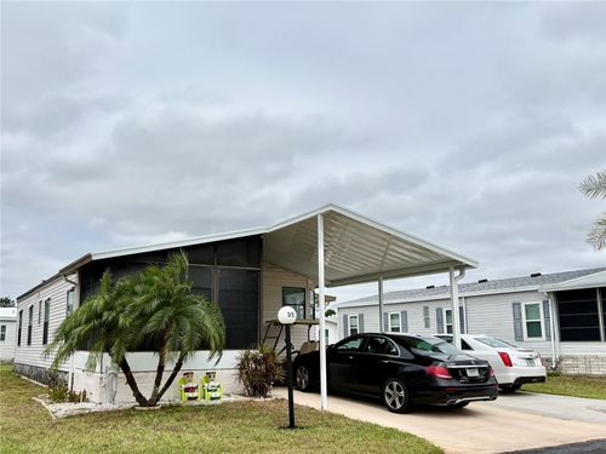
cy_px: 227
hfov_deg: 67.3
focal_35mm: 26
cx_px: 303
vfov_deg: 53.1
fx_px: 455
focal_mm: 5.96
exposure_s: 1/7813
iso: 50
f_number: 1.6
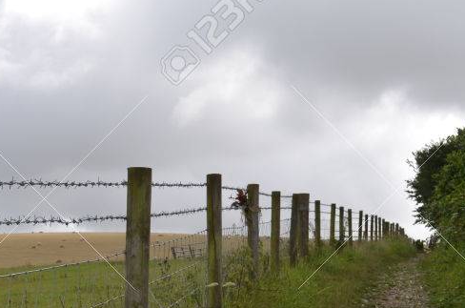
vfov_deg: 12.9
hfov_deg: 19.3
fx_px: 1340
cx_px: 44
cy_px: 331
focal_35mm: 104
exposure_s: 1/200
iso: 100
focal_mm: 26
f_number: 8
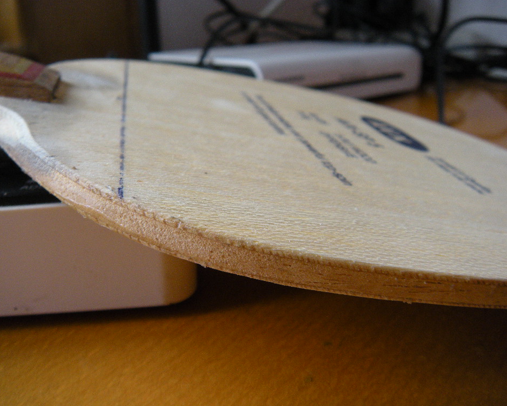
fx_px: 555
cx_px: 243
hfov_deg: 49.1
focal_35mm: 37
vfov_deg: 40.1
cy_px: 204
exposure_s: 1/56.2
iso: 180
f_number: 3.8
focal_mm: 5.9
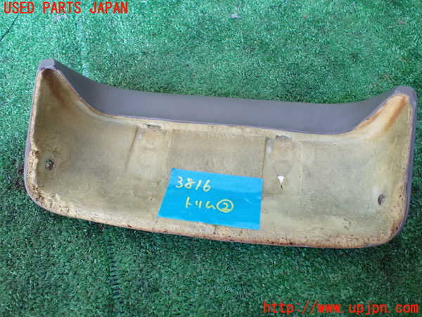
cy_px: 158
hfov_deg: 60.0
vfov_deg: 46.8
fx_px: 366
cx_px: 211
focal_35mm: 30
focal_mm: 5.4
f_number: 2.3
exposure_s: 1/125
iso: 800
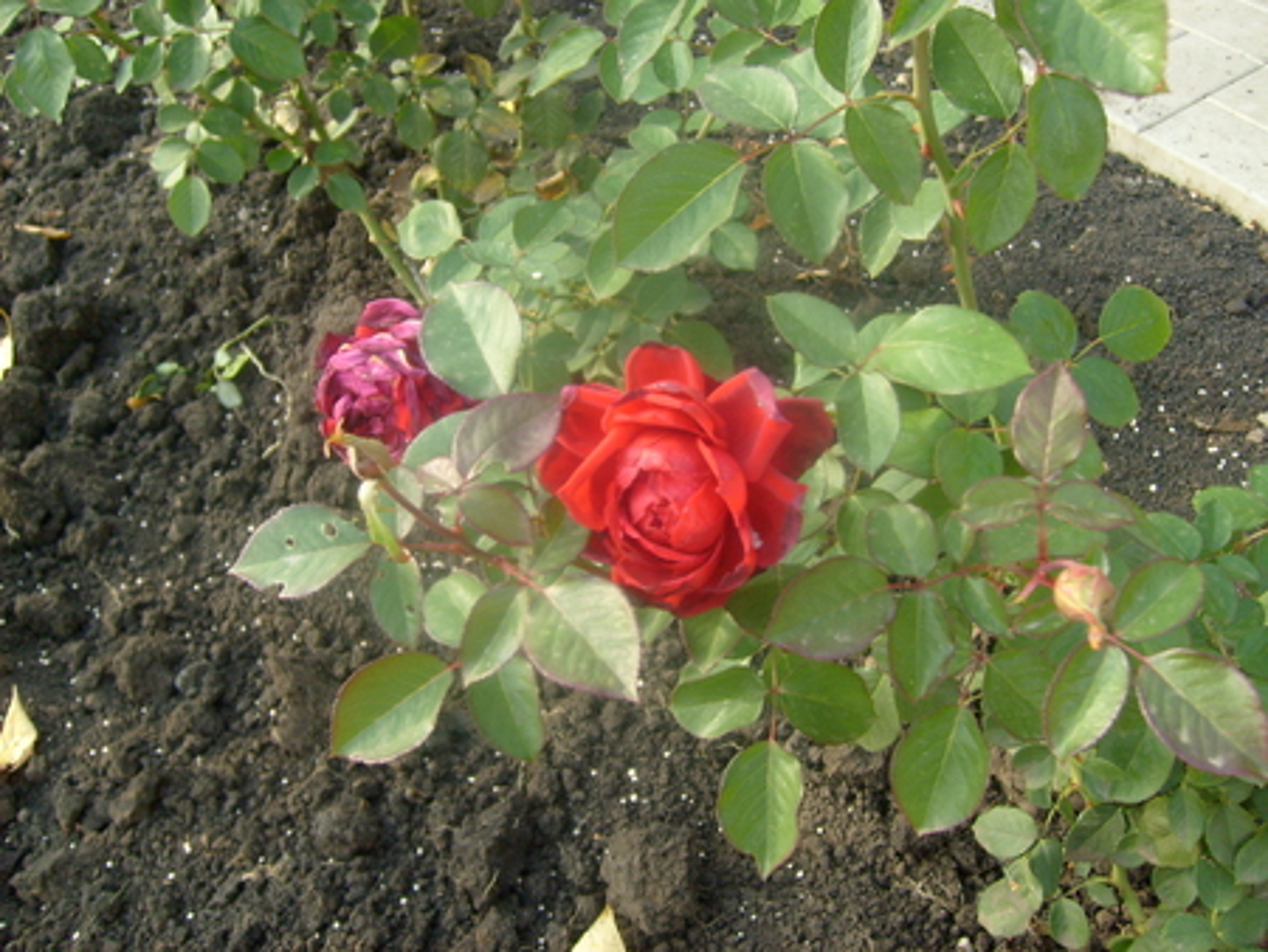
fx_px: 1283
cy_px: 476
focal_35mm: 35
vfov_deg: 40.7
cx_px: 634
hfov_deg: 52.6
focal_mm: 5.8
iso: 100
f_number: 2.8
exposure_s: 1/125
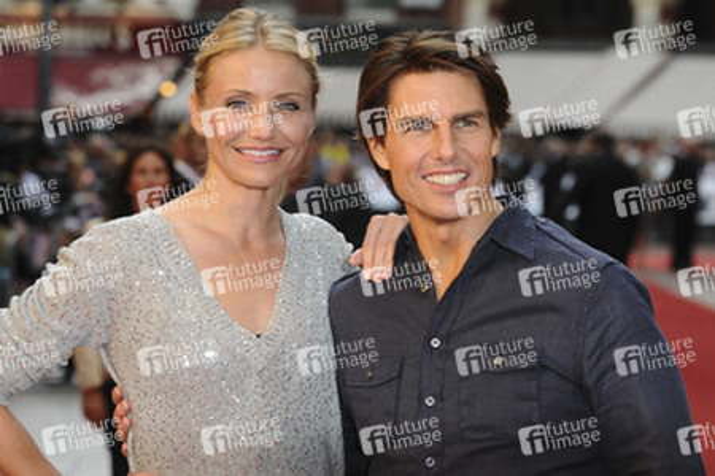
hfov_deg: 14.9
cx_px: 358
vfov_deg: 9.9
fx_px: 2741
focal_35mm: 138
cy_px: 238
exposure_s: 1/200
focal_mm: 92
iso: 320
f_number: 5
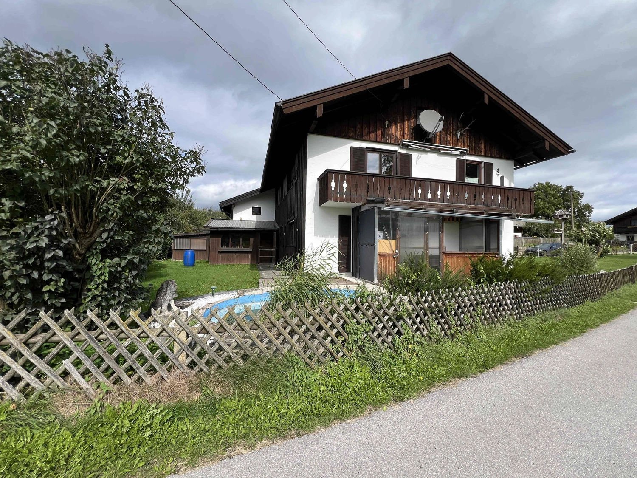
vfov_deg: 89.9
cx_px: 318
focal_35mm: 13
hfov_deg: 106.2
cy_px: 239
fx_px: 239
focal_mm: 1.57
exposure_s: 1/1155
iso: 32
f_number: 1.8
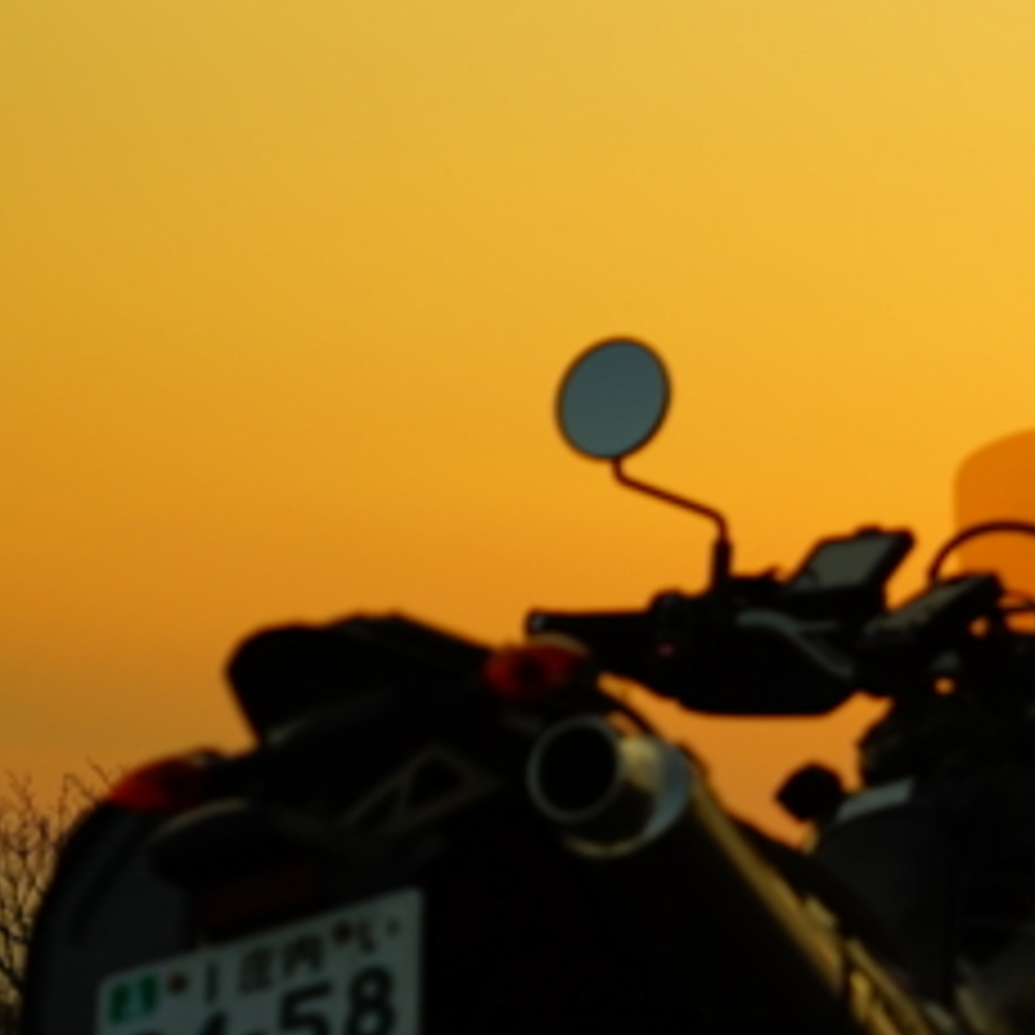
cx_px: 1732
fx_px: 6901
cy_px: 1094
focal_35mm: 204
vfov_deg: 8.5
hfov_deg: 8.3
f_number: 6.7
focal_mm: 69
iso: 100
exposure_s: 1/90
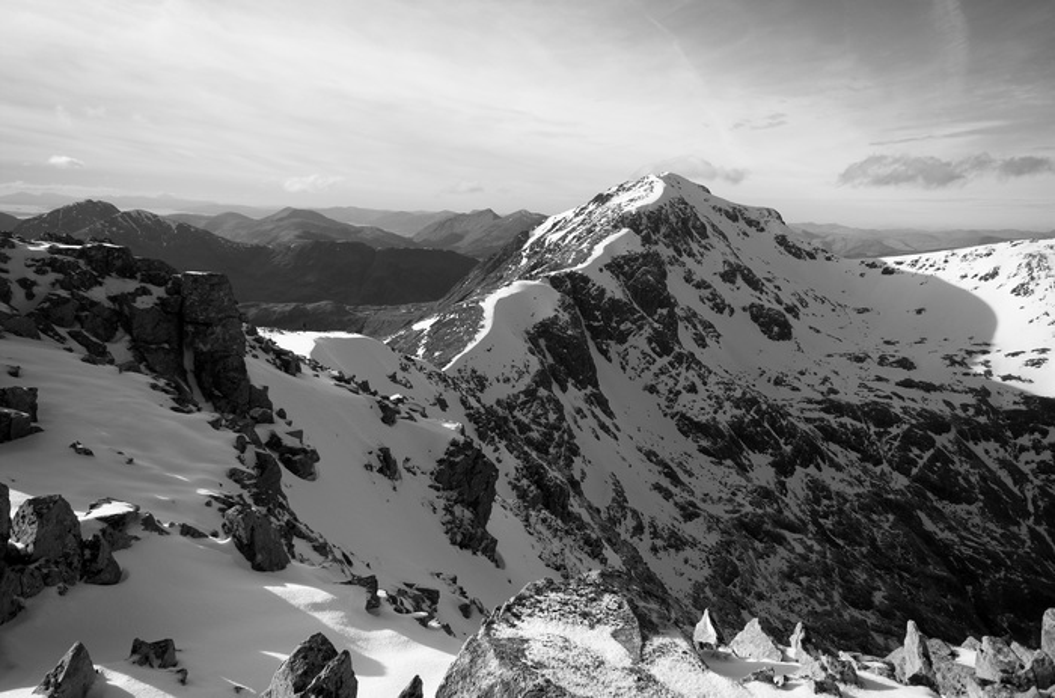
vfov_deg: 62.9
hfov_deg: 85.6
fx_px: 570
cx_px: 528
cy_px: 349
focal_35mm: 20
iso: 200
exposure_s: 1/100
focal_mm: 13
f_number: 9
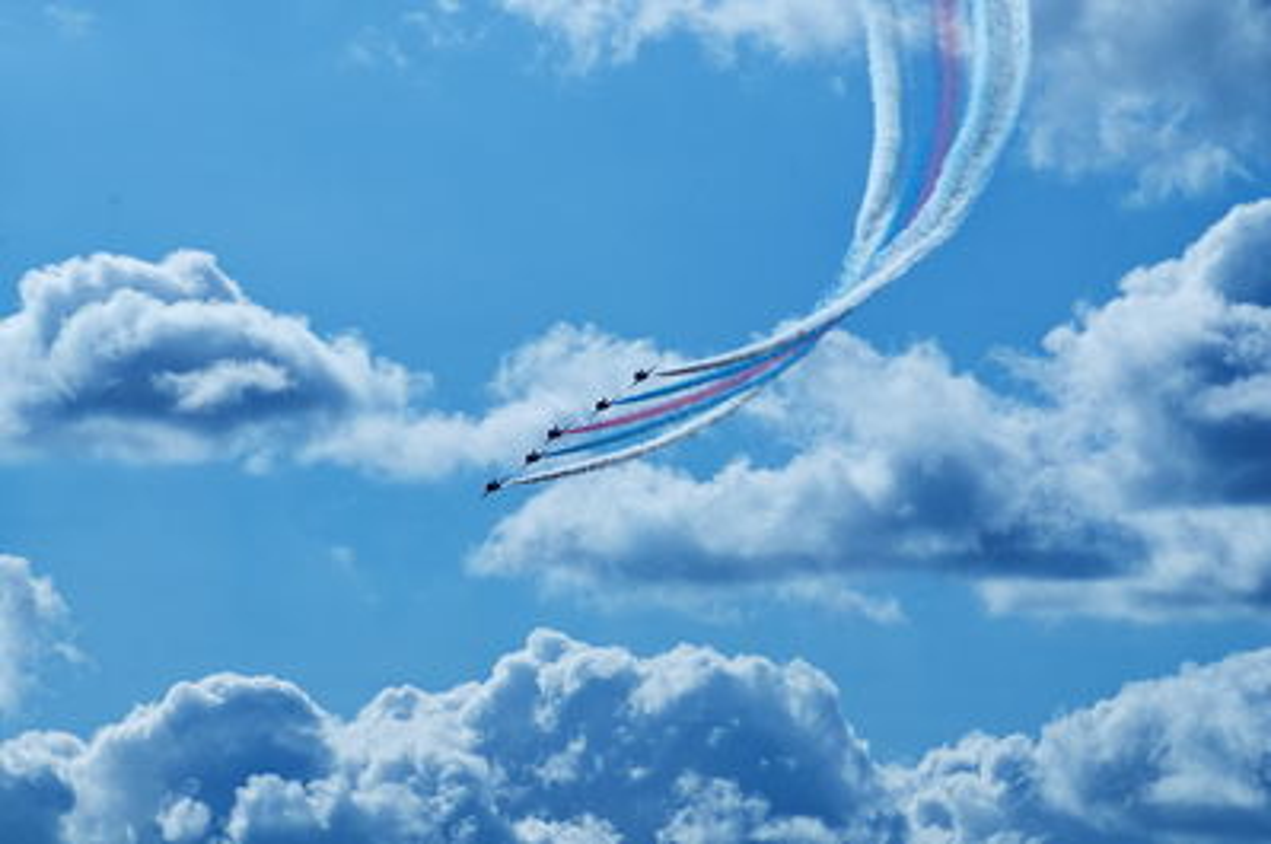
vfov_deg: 5.5
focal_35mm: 248
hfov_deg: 8.3
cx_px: 636
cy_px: 422
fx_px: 8727
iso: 400
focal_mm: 165
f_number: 16
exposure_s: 1/1000
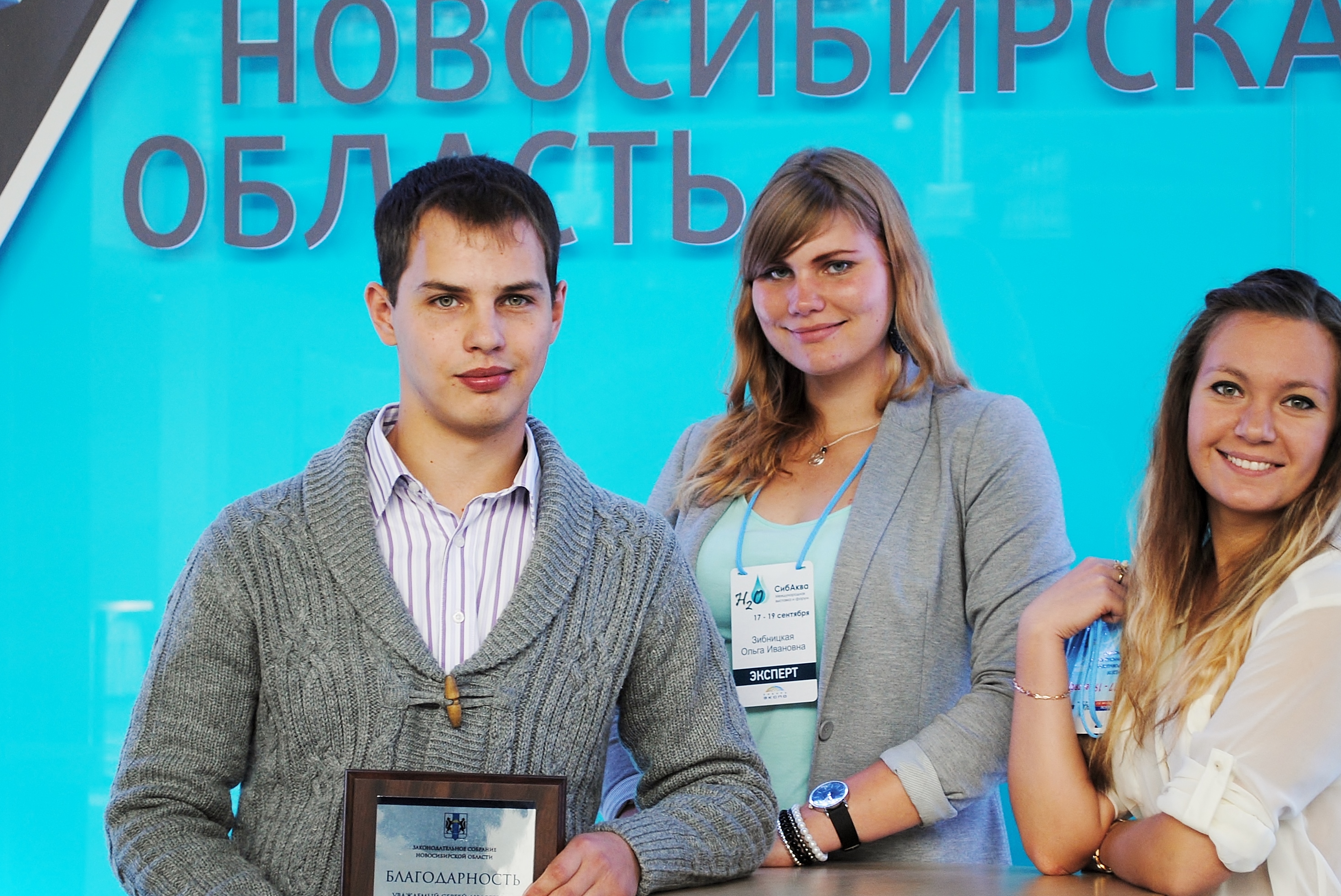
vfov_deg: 13.3
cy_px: 549
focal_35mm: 103
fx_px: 3838
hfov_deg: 19.8
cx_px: 680
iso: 200
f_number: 5.6
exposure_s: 1/30
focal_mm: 52
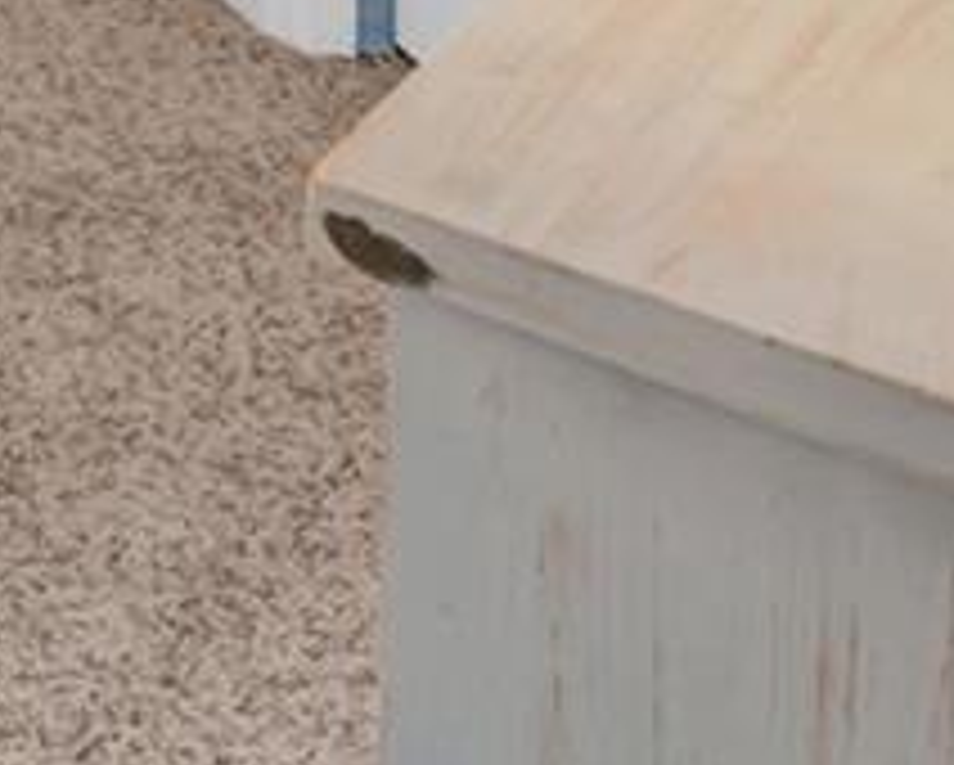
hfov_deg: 15.4
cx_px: -1184
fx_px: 2402
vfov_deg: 13.0
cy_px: -1136
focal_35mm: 85
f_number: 8
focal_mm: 12
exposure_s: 1/4
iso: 800
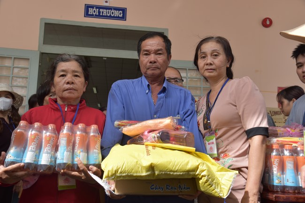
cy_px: 102
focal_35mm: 38
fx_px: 322
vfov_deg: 35.1
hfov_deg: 50.7
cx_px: 152
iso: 220
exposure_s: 1/250
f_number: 8
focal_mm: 38
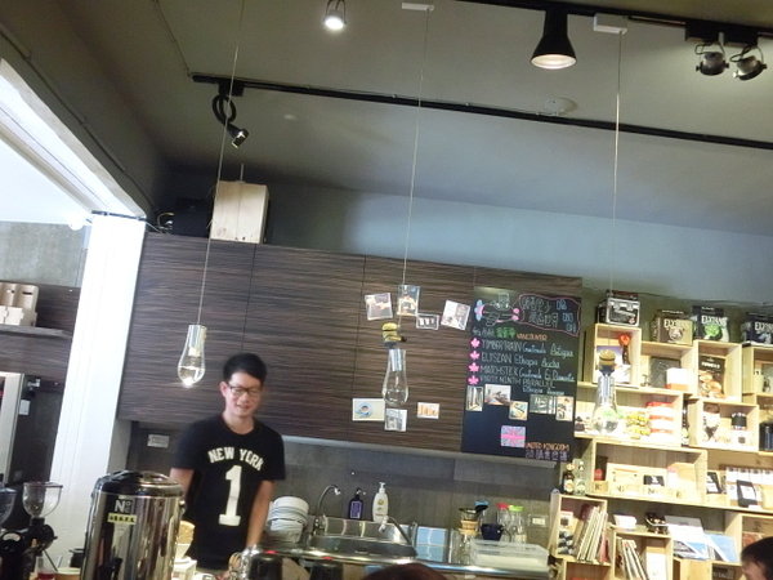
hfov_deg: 55.4
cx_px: 386
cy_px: 290
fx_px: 737
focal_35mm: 33
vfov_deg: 42.9
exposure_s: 1/20
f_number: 3.7
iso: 800
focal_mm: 5.93
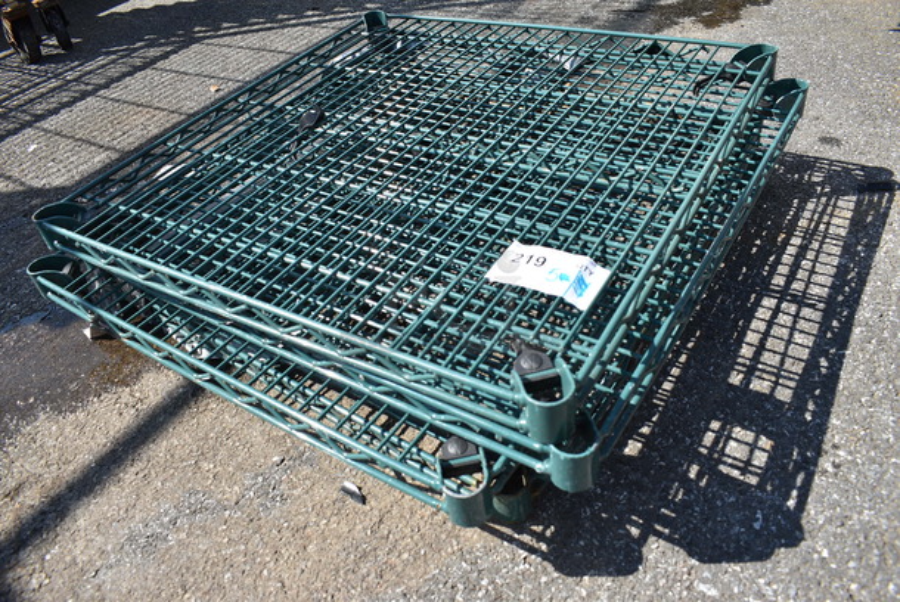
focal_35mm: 27
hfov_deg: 67.3
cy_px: 301
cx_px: 450
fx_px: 676
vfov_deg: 48.0
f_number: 7.1
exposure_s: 1/400
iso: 200
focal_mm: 18
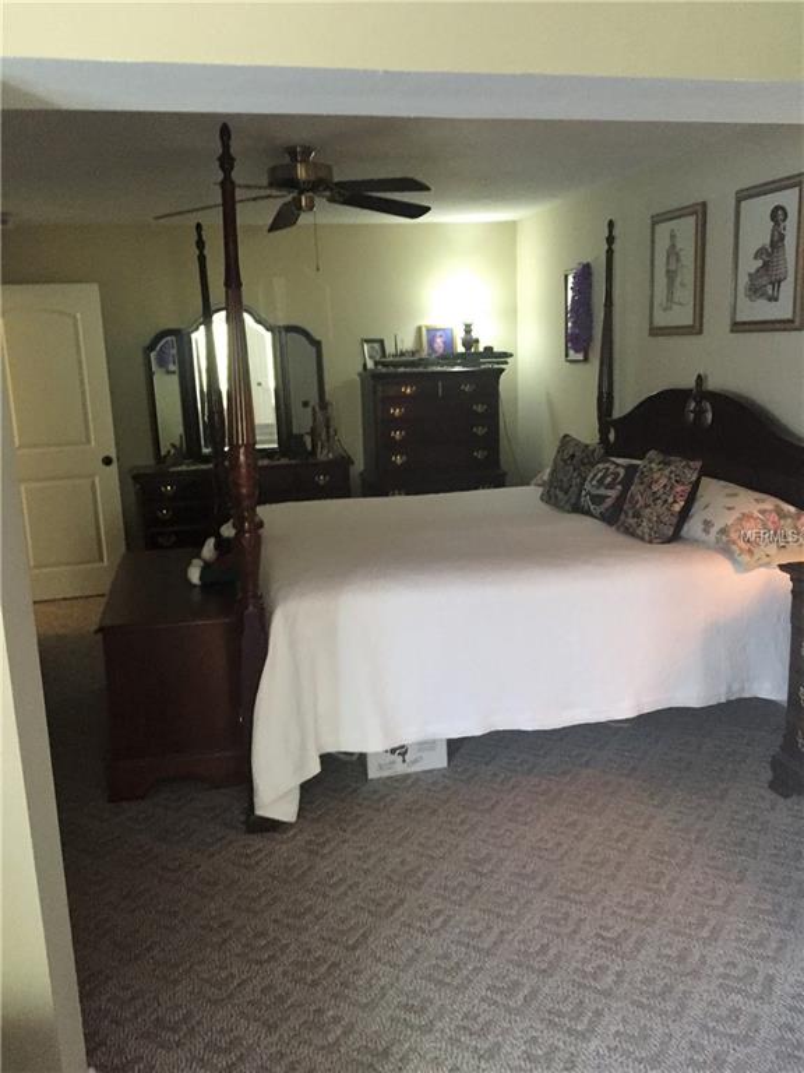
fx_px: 898
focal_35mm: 29
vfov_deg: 61.7
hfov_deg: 48.2
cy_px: 536
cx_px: 402
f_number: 2.2
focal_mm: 4.15
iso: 250
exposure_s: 1/30
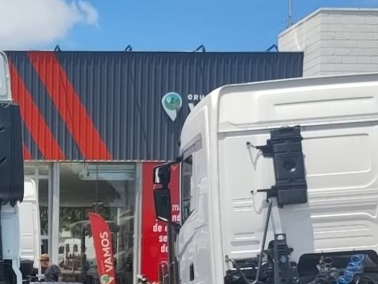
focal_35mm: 77
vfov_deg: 18.6
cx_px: -61
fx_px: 841
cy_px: 285
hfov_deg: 23.4
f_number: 1.8
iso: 100
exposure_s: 1/767
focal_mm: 4.27
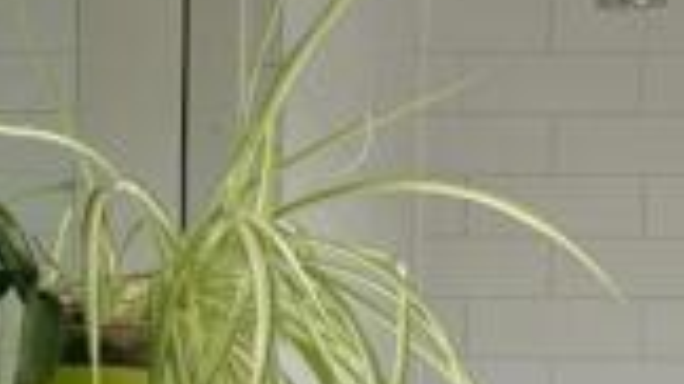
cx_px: 682
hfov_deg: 20.3
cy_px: 652
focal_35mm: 102
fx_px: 1849
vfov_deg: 11.2
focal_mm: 4.25
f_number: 1.8
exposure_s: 1/122
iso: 25
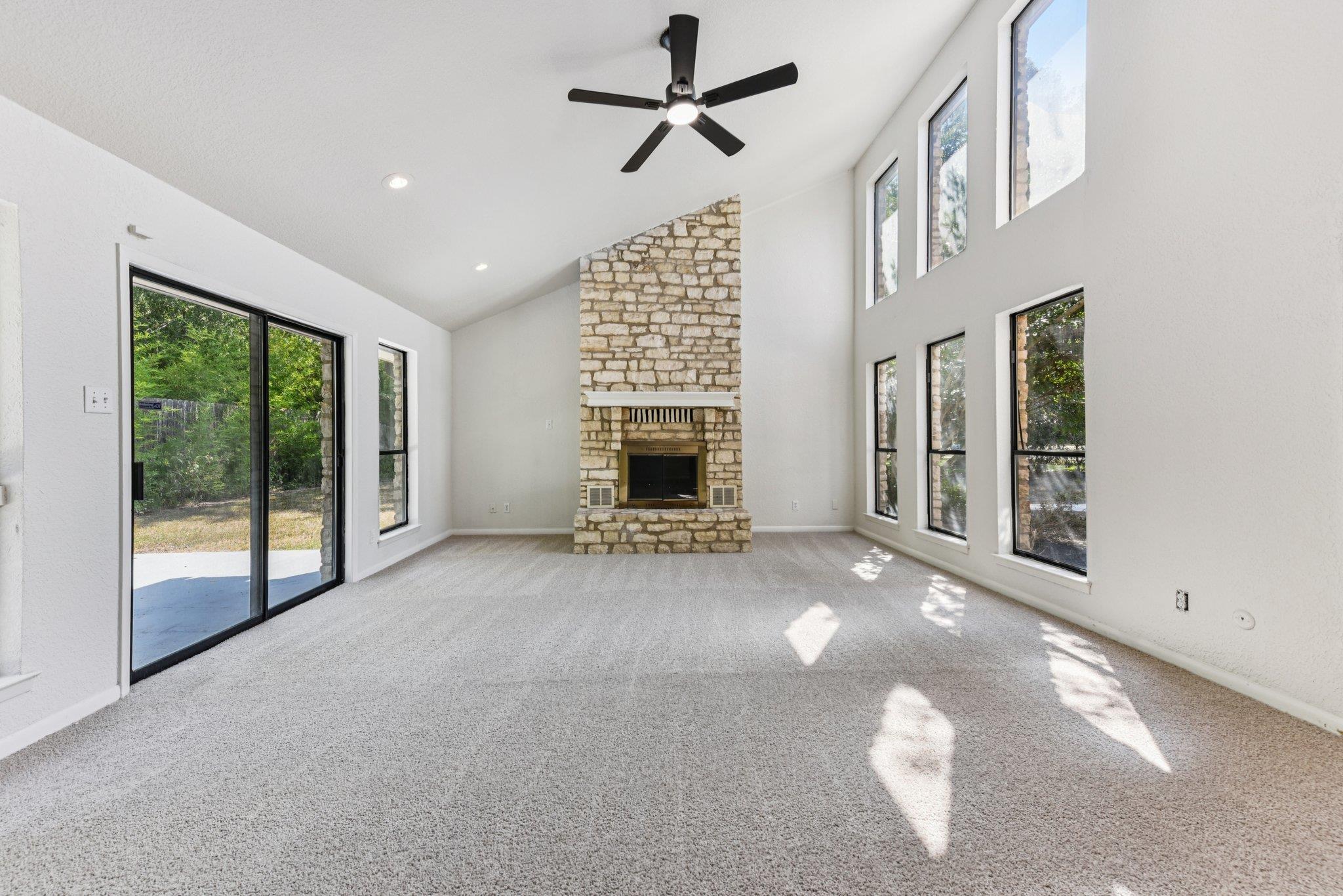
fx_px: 522
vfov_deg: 81.2
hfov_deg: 104.2
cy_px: 448
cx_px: 672
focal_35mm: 14
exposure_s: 1/25
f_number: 8
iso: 100
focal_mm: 14
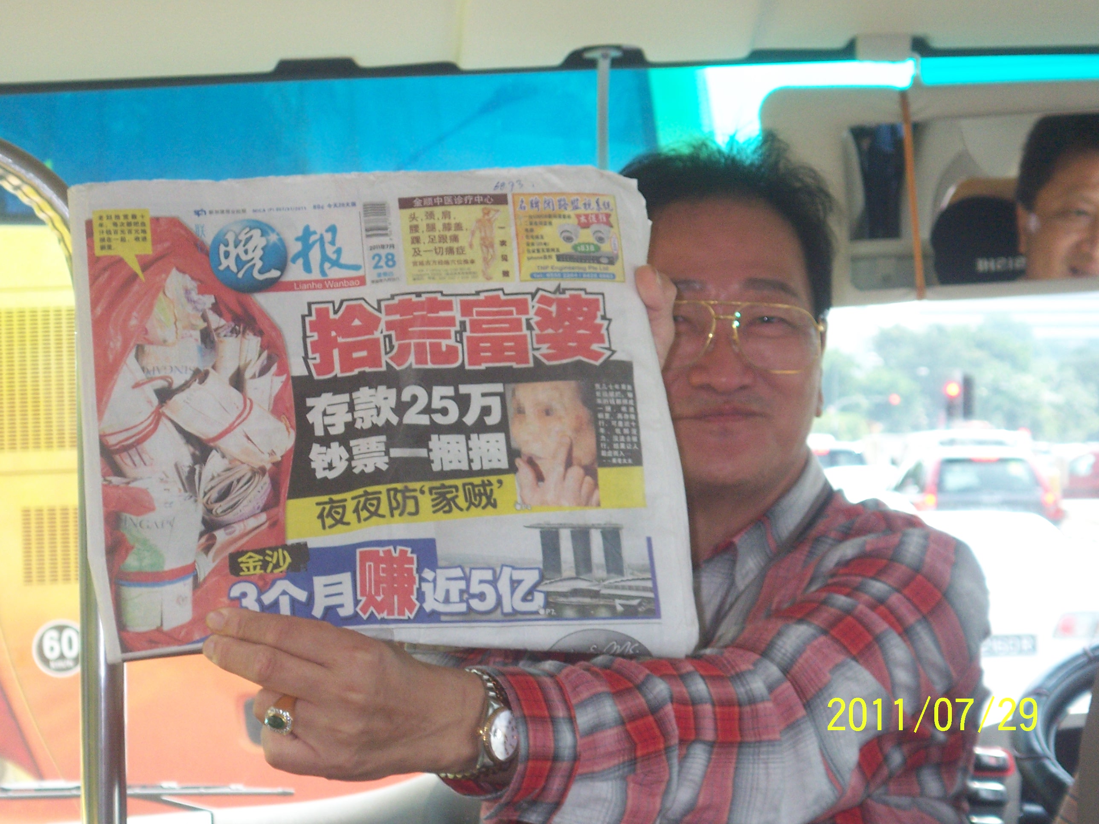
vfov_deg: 12.7
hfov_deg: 16.8
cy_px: 412
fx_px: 3715
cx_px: 550
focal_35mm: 117
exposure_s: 1/125
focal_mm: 19.2
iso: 125
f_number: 4.4
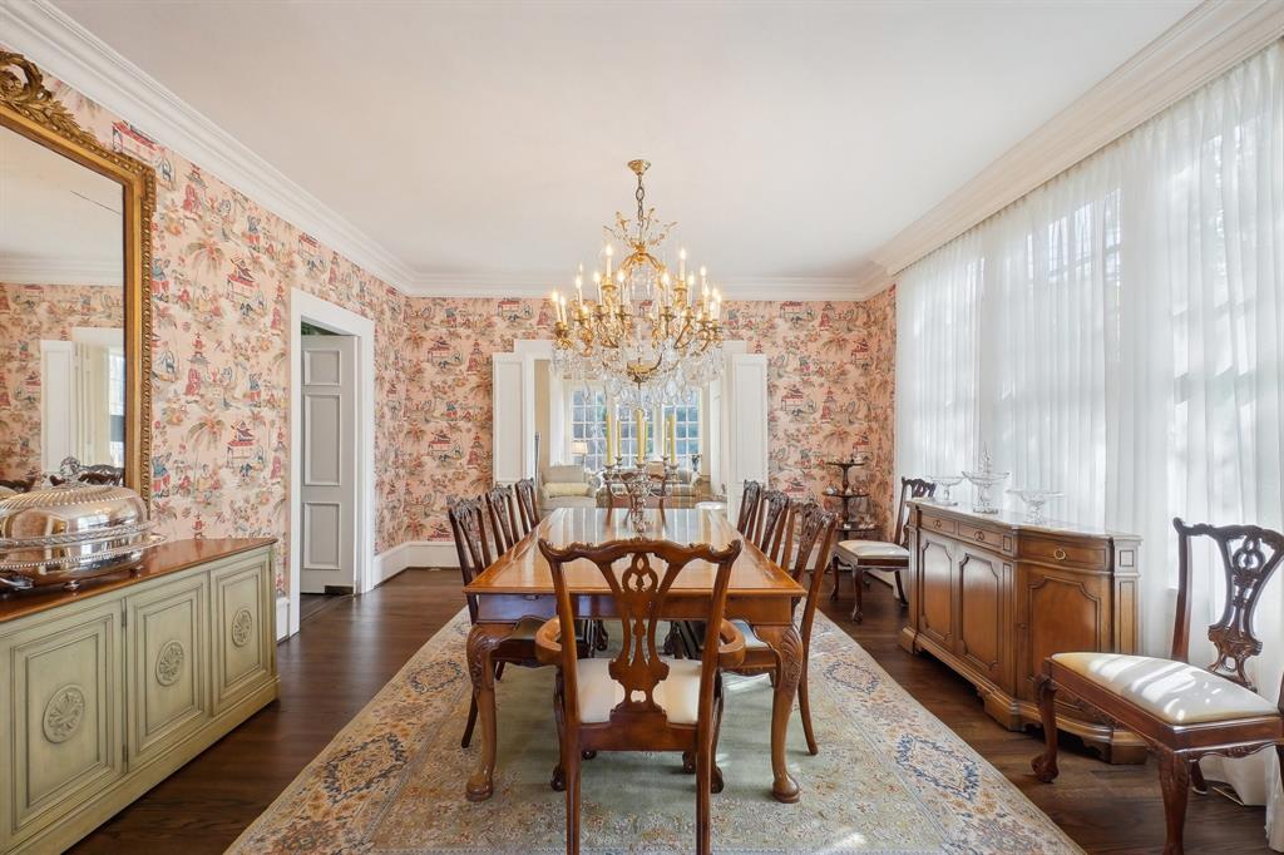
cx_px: 642
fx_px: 535
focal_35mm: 15
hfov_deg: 100.4
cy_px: 428
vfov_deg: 77.3
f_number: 8
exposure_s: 1/45
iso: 400
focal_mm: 10
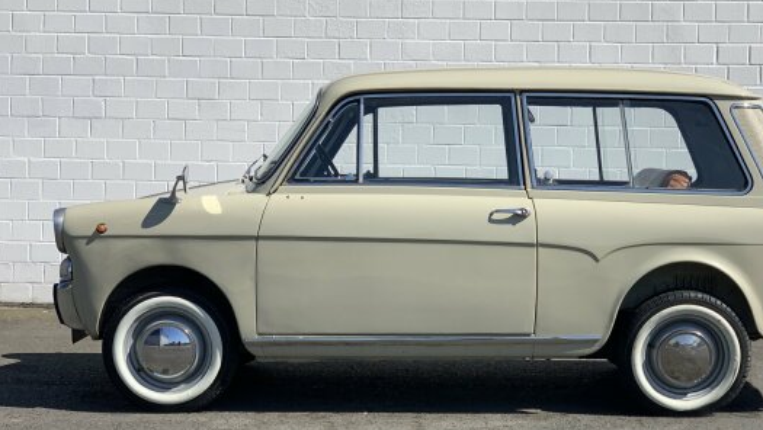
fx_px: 1397
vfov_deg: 17.5
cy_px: 260
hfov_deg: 30.5
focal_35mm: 69
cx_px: 462
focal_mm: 6
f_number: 2.4
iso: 16
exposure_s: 1/1453
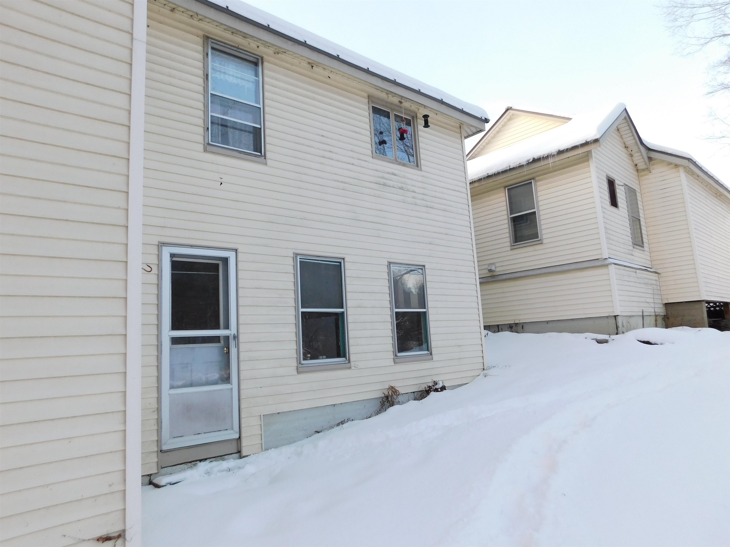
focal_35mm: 23
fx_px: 485
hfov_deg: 73.9
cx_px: 365
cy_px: 274
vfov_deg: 58.9
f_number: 3
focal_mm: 4
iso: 125
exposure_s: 1/320
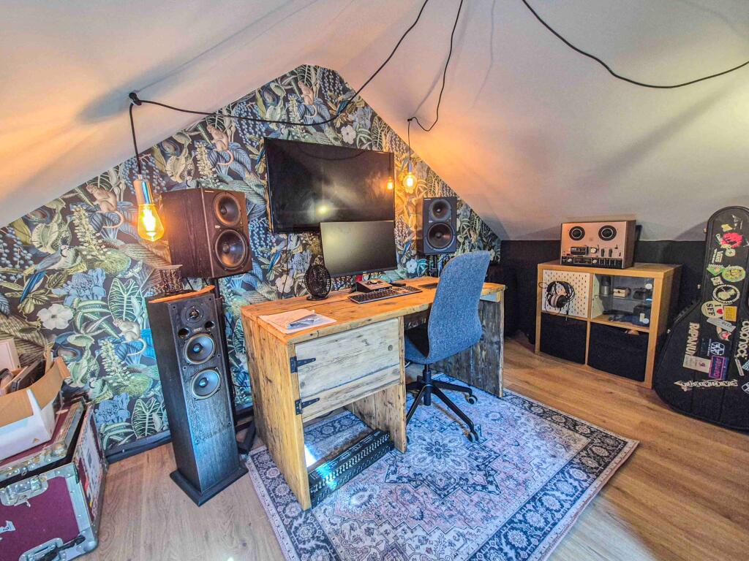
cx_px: 374
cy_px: 280
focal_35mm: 13
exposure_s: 1/50
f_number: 2.2
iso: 400
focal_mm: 2.2
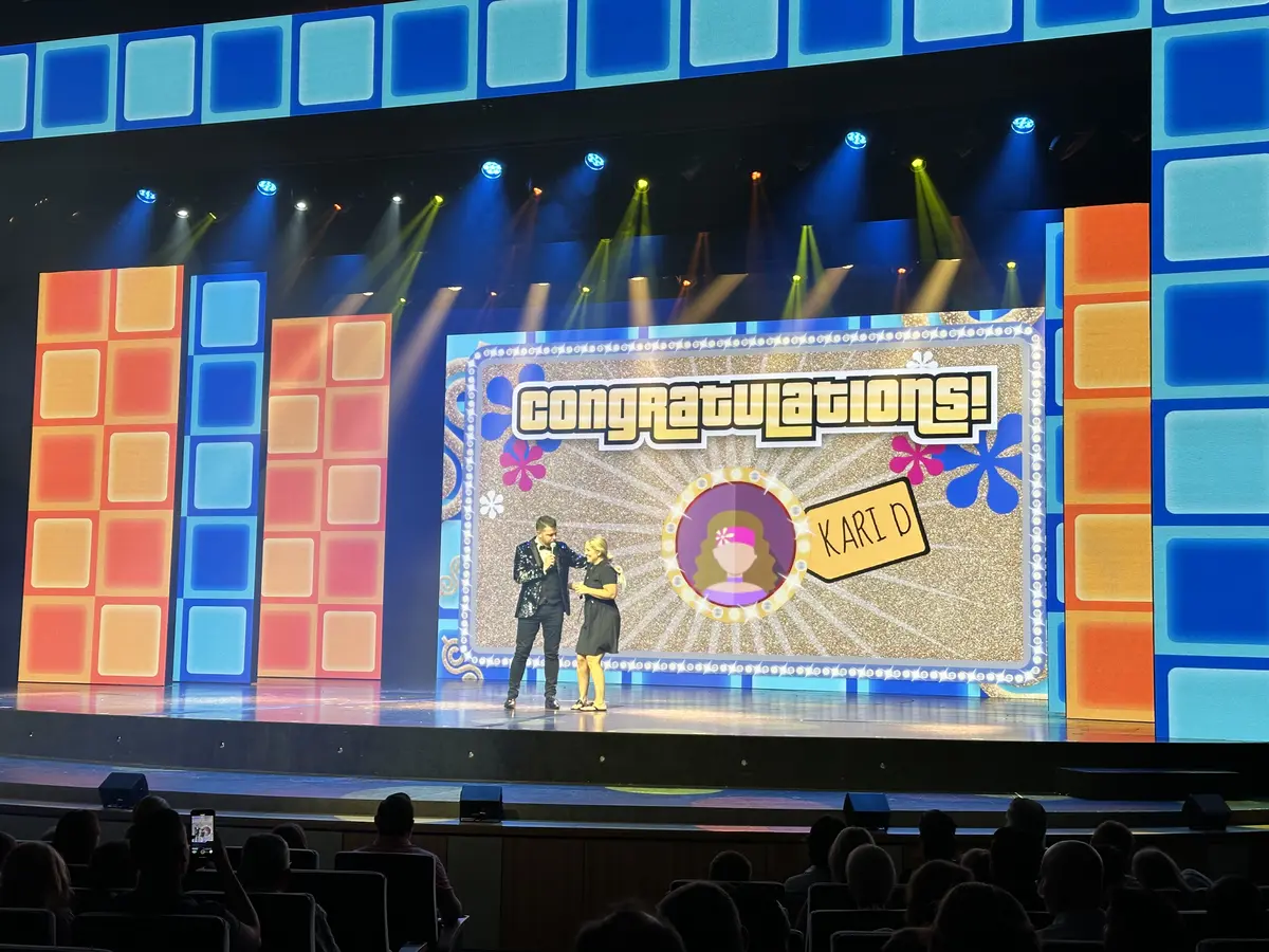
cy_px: 476
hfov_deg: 39.7
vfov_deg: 30.3
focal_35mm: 48
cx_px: 634
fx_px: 1760
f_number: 1.78
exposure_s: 1/96
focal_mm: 6.86
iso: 50
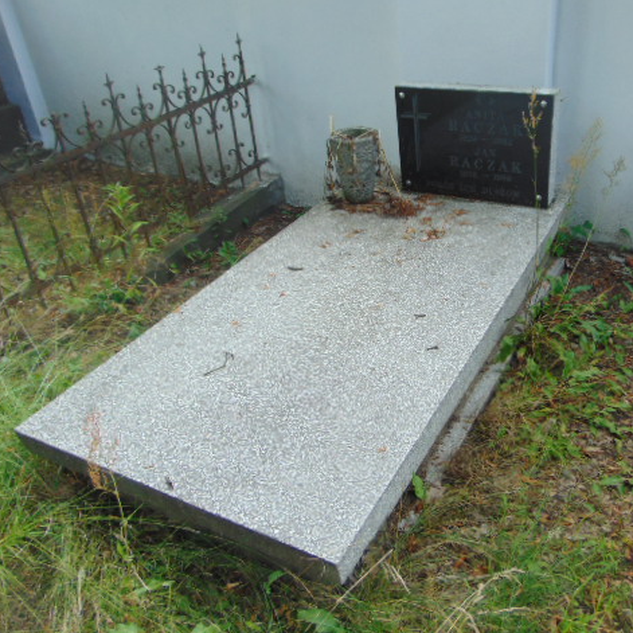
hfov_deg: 53.4
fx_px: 621
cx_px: 399
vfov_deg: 54.0
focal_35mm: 30
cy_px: 321
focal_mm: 4.5
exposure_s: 1/160
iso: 80
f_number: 3
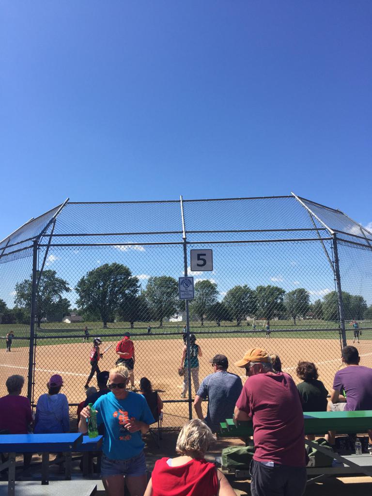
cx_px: 186
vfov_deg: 61.7
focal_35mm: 29
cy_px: 248
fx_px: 416
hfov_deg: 48.2
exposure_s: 1/1883
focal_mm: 4.15
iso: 32
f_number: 2.2
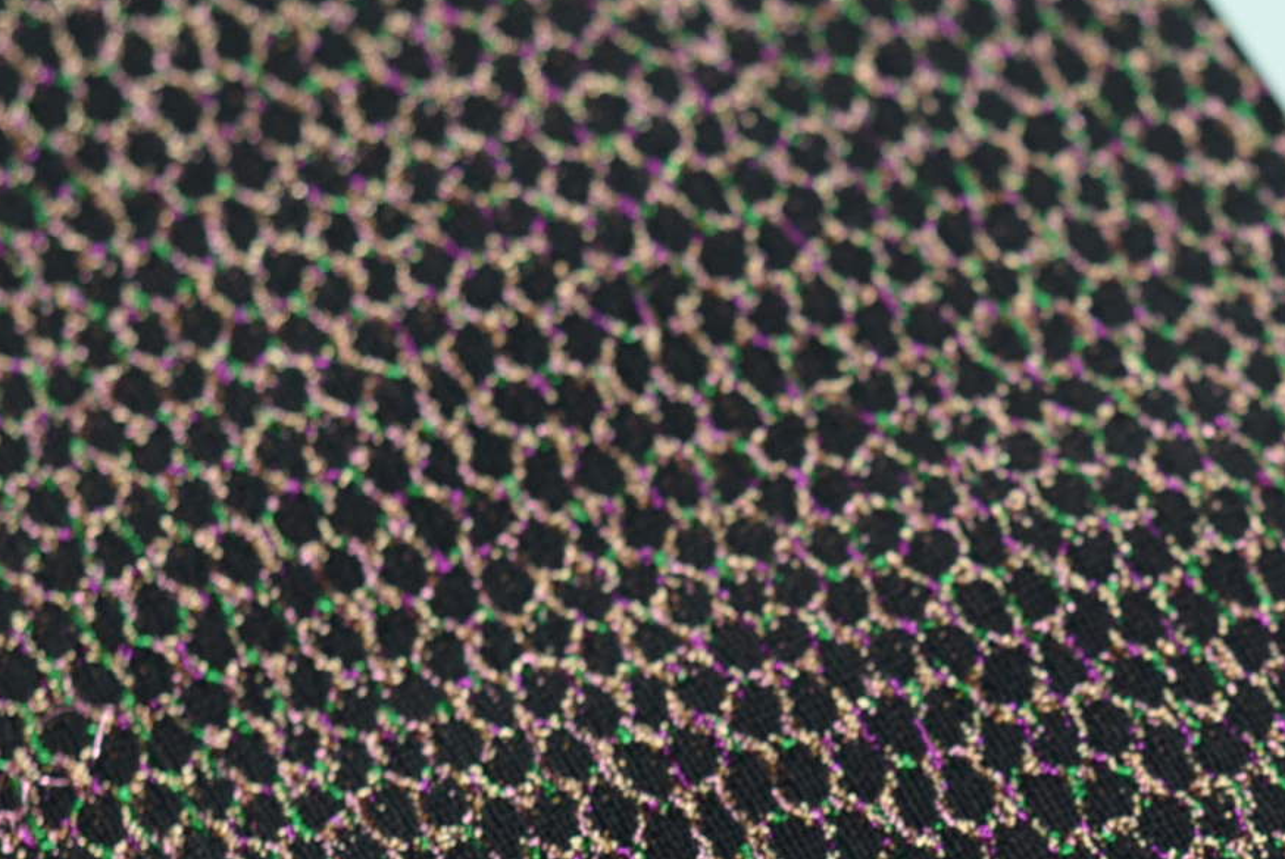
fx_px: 6143
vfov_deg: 7.9
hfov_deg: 11.7
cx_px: 1482
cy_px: 1172
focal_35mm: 172
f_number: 4
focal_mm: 50
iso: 100
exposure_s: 1/60
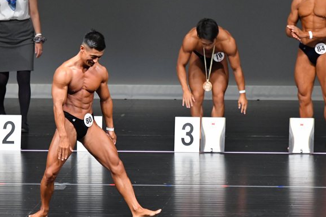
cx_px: 146
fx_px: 3665
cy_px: 123
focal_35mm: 405
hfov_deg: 5.1
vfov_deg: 3.4
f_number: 5.6
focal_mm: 200
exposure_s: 1/400
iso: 5000
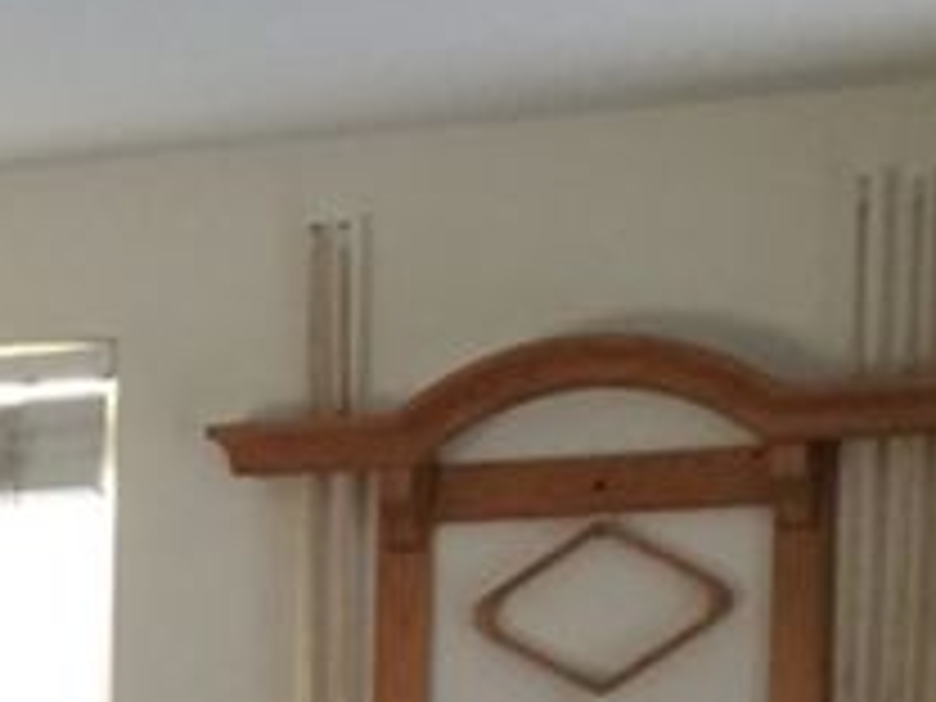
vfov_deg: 7.2
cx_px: -976
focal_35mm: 195
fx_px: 5273
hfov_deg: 9.4
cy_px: 1692
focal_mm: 4.15
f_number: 2.2
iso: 64
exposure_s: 1/15
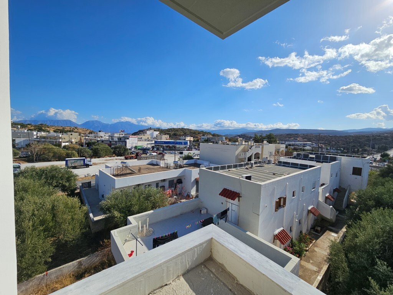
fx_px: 148
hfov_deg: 106.2
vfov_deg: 89.9
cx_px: 196
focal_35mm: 13
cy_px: 148
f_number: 2.2
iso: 50
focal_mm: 2.2
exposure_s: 1/5034
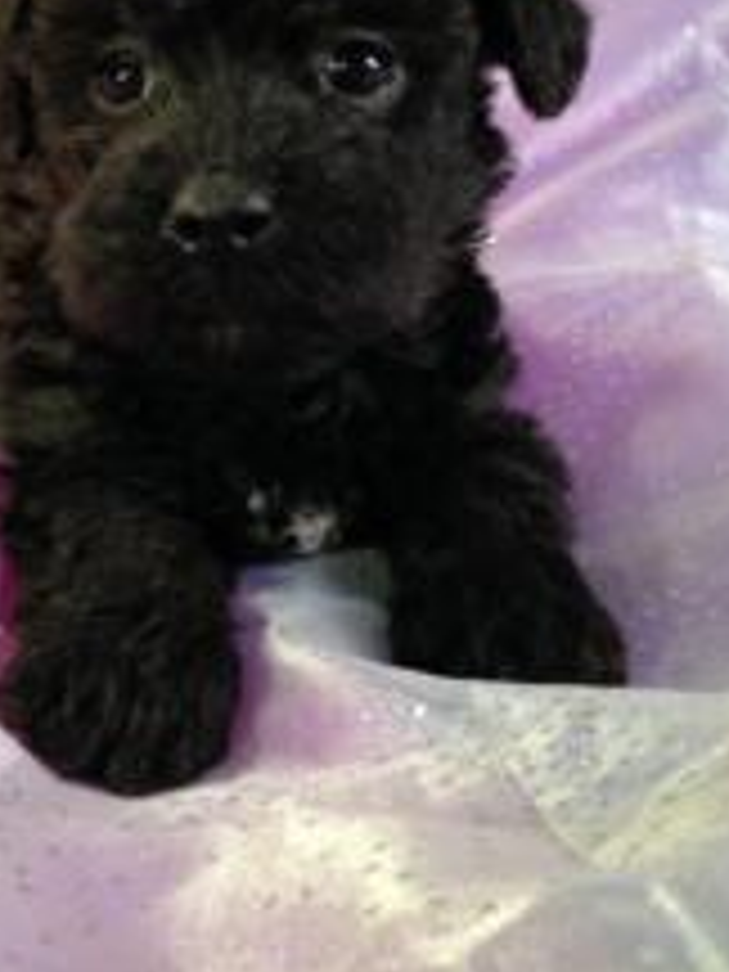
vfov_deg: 31.2
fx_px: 1713
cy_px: 261
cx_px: 274
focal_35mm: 61
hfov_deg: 24.0
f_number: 2.4
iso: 100
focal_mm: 4.12
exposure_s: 1/20
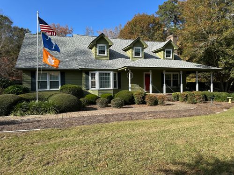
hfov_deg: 71.6
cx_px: 117
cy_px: 88
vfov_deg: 56.8
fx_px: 162
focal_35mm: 24
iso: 80
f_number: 1.78
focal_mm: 6.86
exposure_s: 1/2525
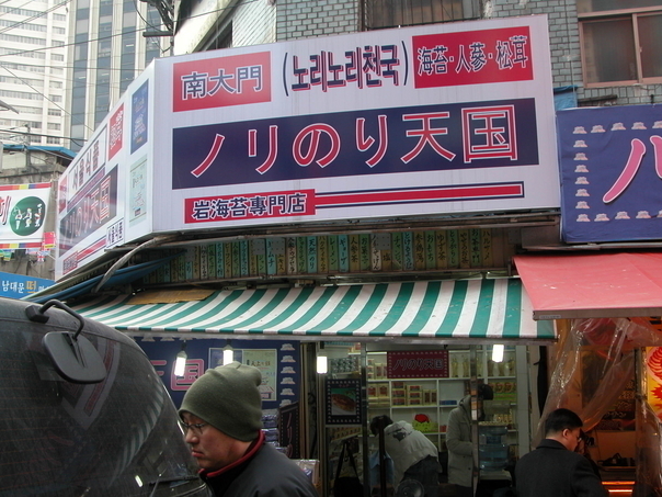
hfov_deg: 51.4
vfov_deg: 39.7
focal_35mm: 36
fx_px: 688
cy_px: 253
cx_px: 332
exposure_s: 1/102
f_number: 3.5
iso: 100
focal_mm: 8.9
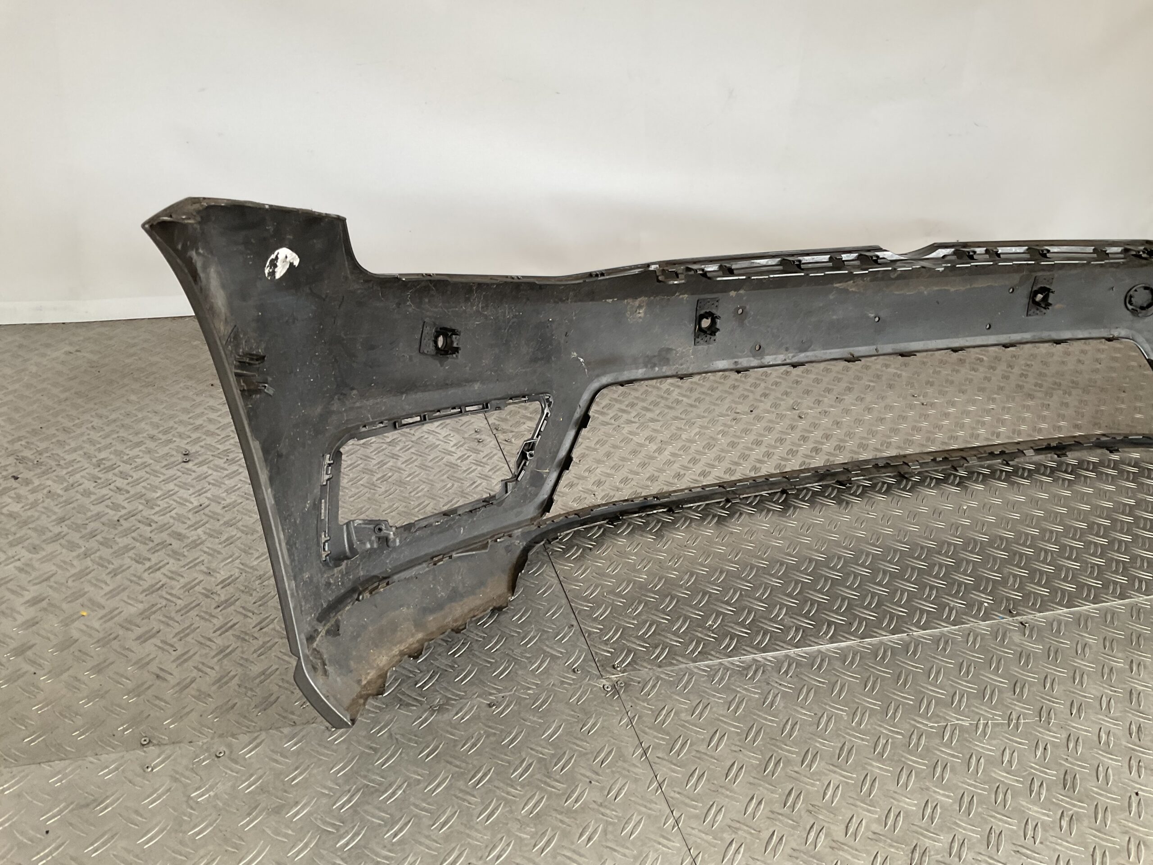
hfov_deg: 61.7
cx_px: 576
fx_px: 966
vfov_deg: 48.2
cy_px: 432
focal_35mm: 29
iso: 50
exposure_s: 1/60
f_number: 1.8
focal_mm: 3
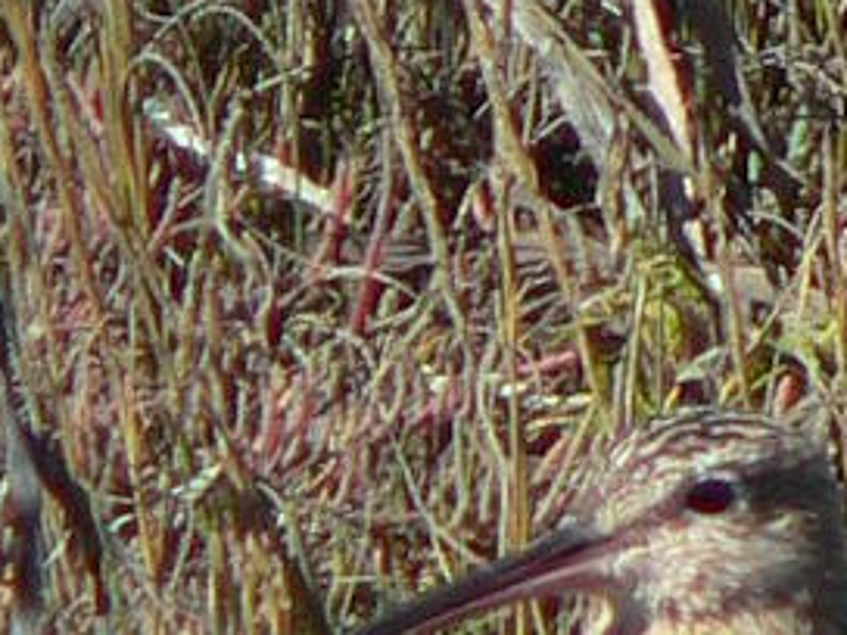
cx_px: 881
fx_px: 34990
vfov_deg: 1.0
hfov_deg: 1.4
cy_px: 842
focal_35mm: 1430
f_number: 4
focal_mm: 72
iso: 100
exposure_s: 1/1300
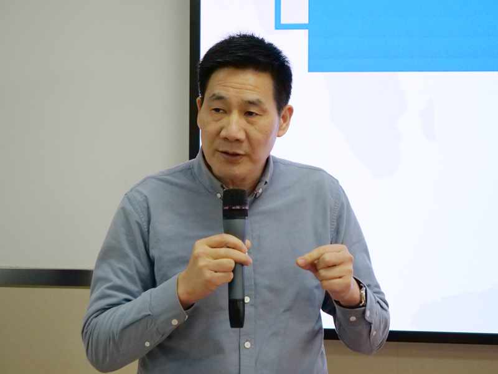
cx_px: 249
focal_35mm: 96
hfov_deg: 20.4
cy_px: 187
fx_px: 1381
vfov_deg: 15.4
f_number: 4
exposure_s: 1/320
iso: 3200
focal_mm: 48
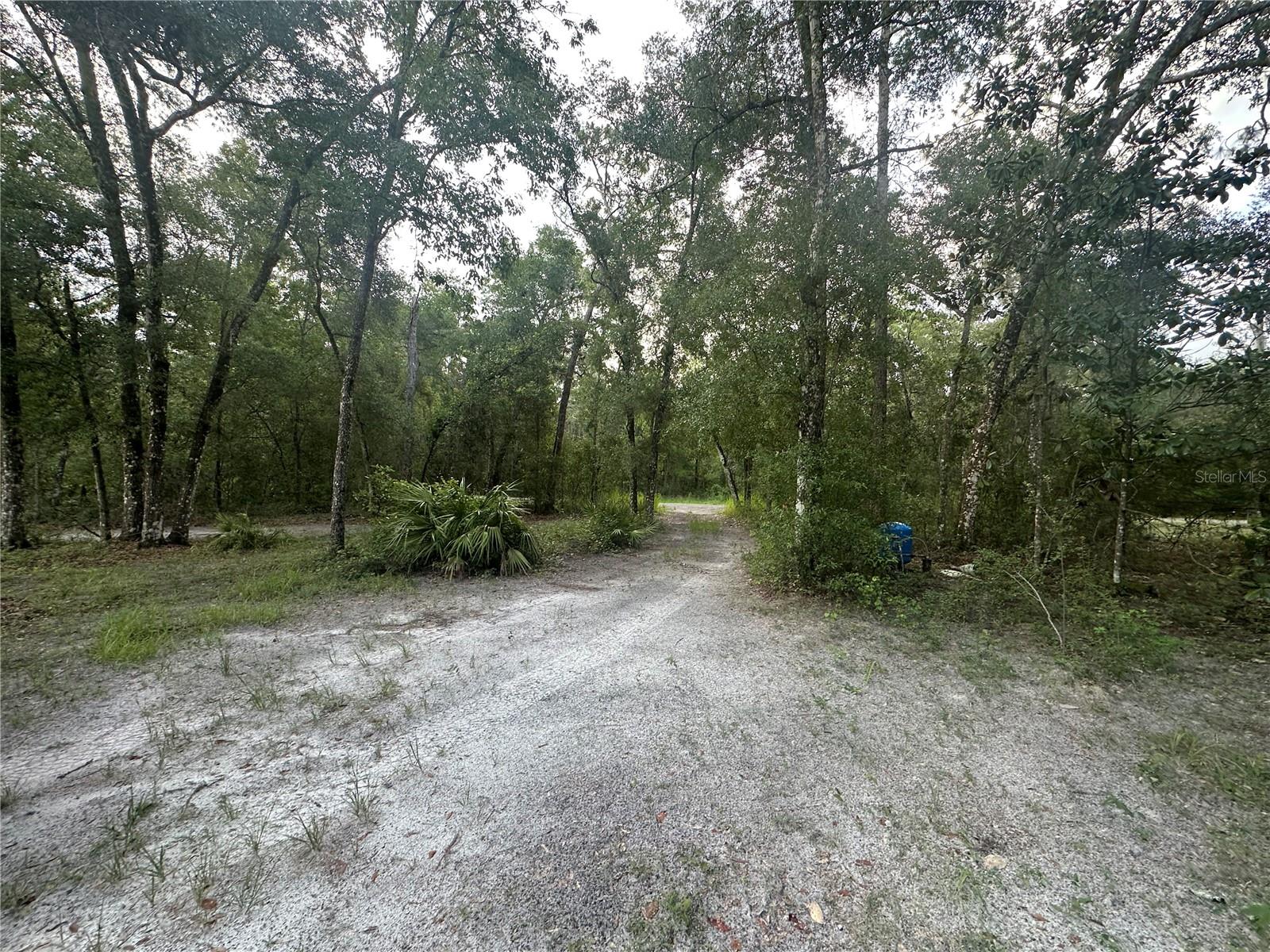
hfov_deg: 102.1
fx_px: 514
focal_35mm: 14
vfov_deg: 85.7
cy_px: 476
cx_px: 635
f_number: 2.2
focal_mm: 2.22
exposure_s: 1/111
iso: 40
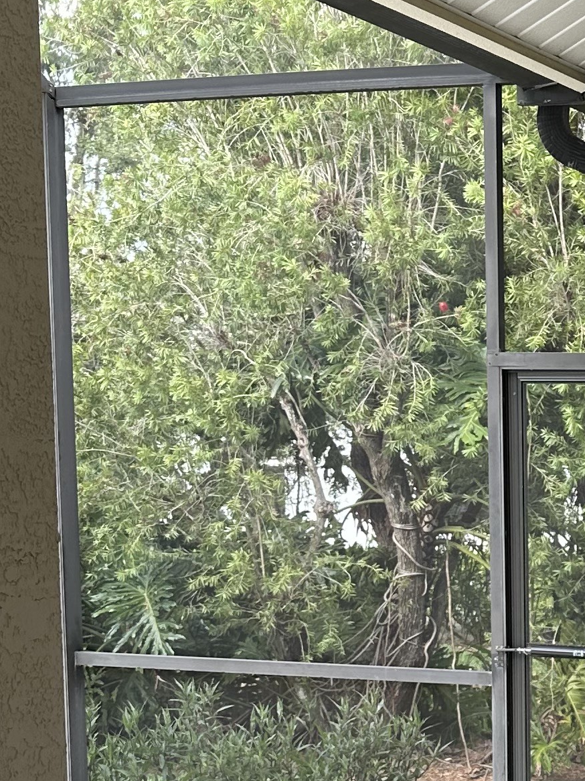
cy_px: 645
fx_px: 1871
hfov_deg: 16.5
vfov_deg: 23.2
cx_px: 819
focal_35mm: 83
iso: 80
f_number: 1.78
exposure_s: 1/251
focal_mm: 6.86
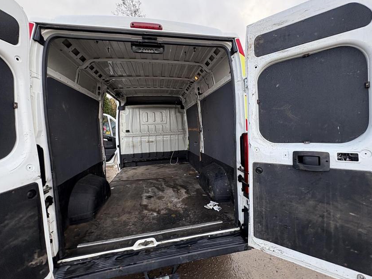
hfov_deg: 98.2
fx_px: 161
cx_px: 188
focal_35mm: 15
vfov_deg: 81.7
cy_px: 136
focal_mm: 2.22
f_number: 2.2
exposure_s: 1/154
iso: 64
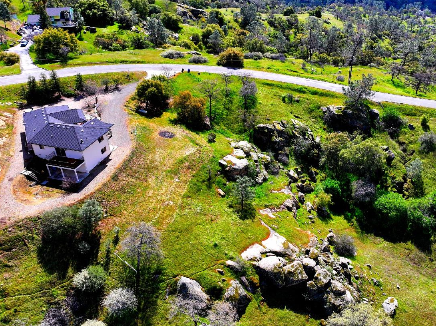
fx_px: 415
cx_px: 262
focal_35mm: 33
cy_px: 165
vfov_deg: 42.9
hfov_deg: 55.0
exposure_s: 1/80
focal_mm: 12.29
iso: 100
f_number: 2.8
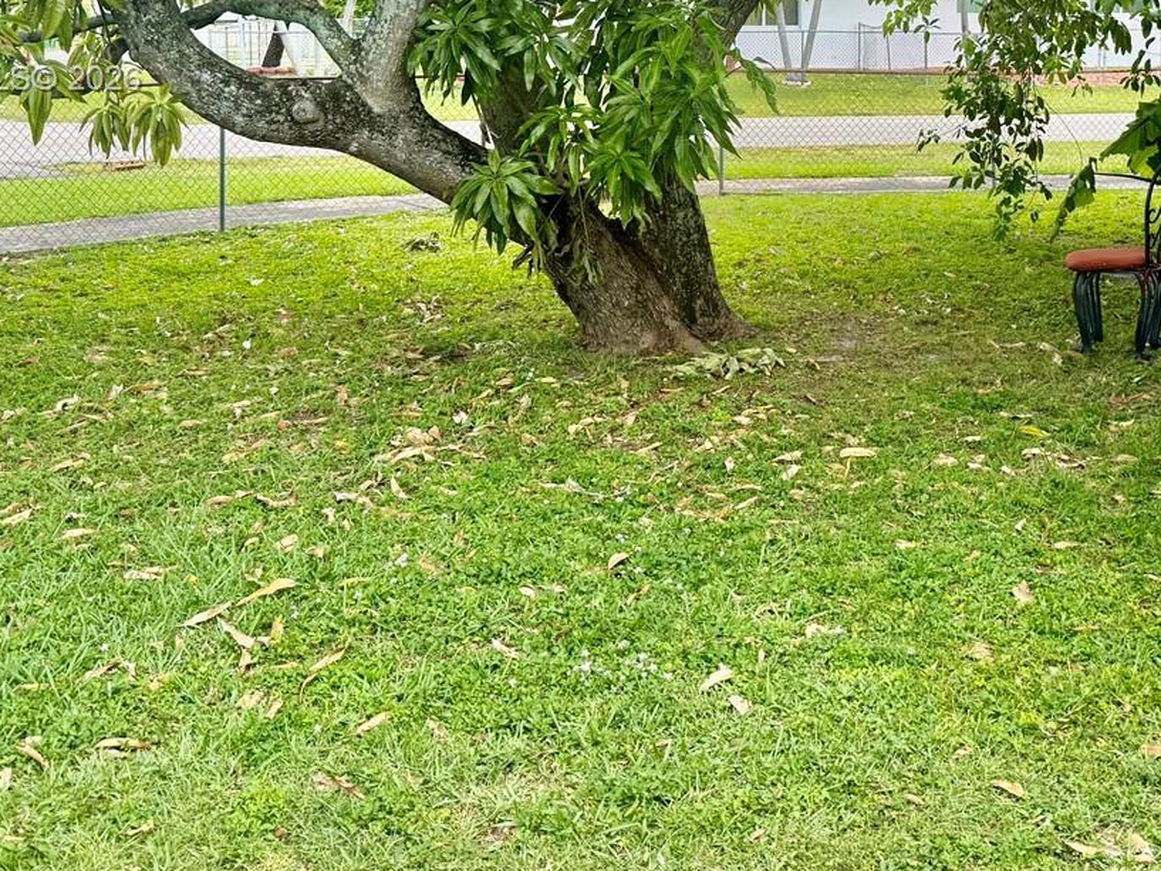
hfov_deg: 39.6
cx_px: 836
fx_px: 1577
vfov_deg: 29.6
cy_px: 81
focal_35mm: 47
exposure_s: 1/1493
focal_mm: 6.76
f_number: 1.78
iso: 100
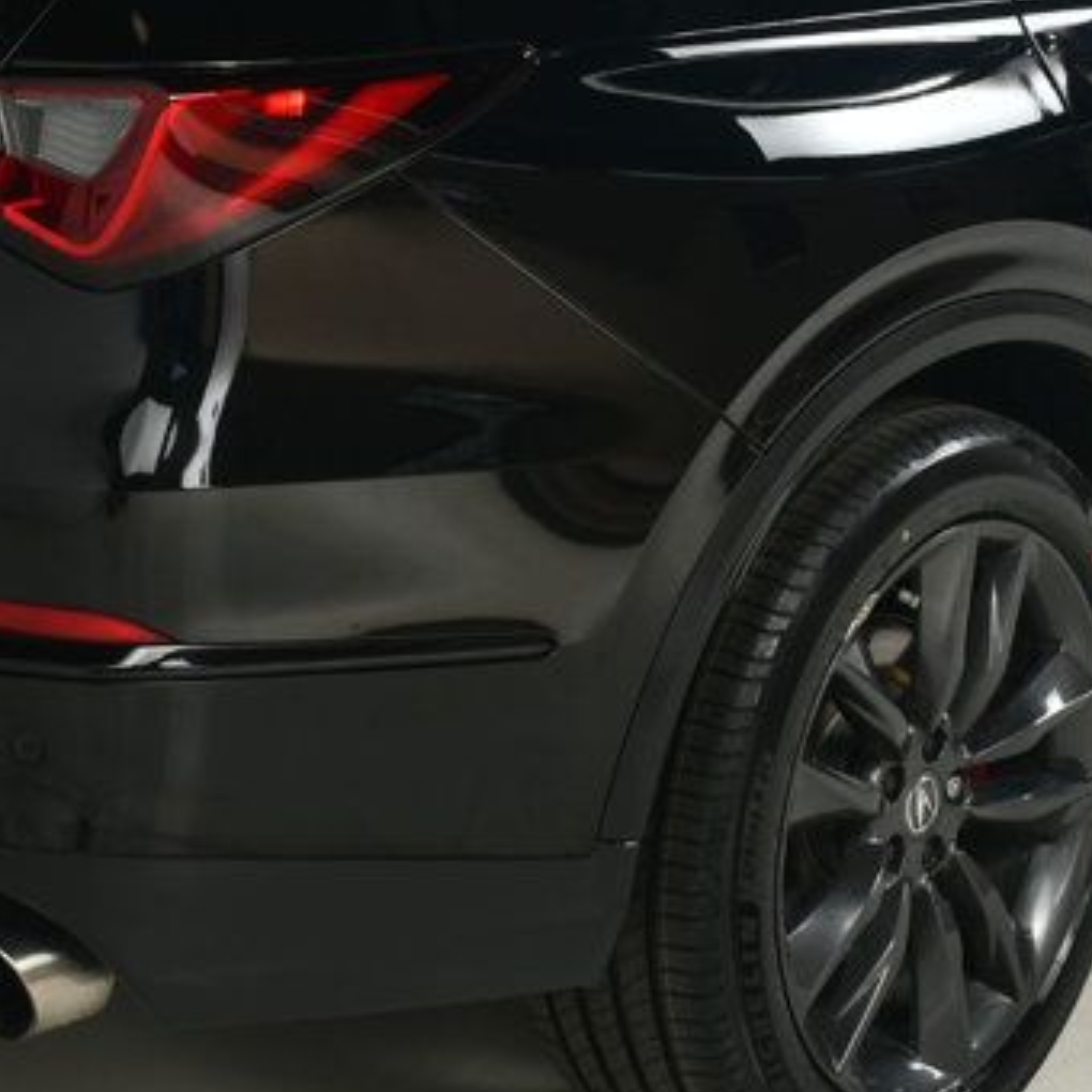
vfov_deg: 18.7
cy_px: 206
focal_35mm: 92
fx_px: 3284
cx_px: 565
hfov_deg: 18.9
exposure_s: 1/160
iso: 100
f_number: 10
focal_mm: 24
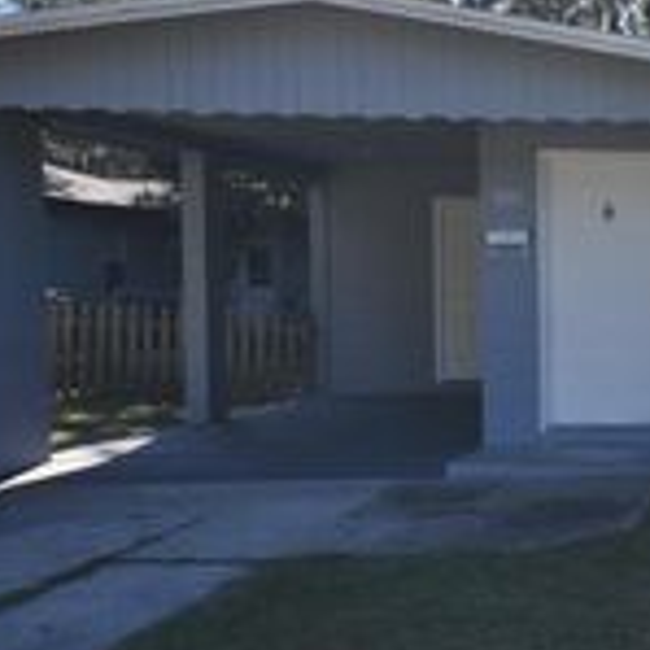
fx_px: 1275
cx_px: 903
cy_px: 340
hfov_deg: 24.1
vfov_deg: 28.6
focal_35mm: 60
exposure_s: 1/250
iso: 200
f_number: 8
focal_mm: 14
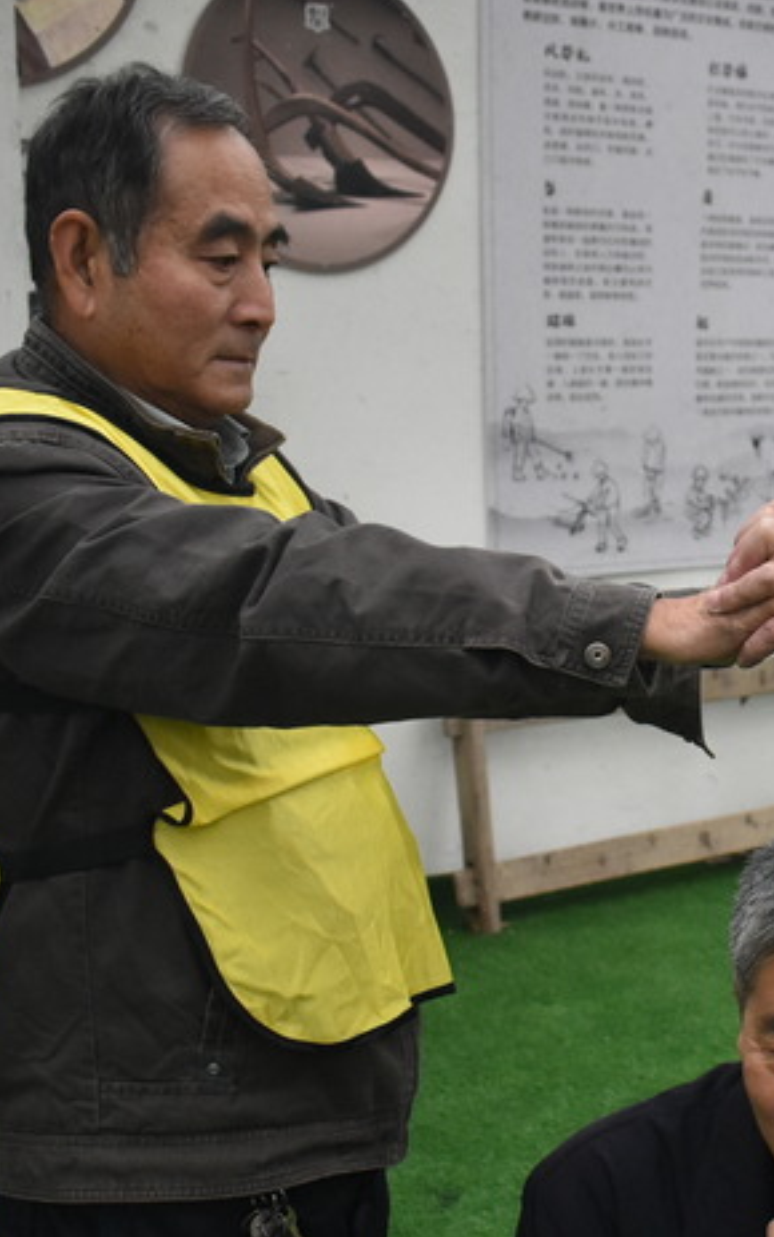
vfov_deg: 31.0
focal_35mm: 66
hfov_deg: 18.7
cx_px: 921
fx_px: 2224
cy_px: 664
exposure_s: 1/500
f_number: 3.5
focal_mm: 20
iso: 1800
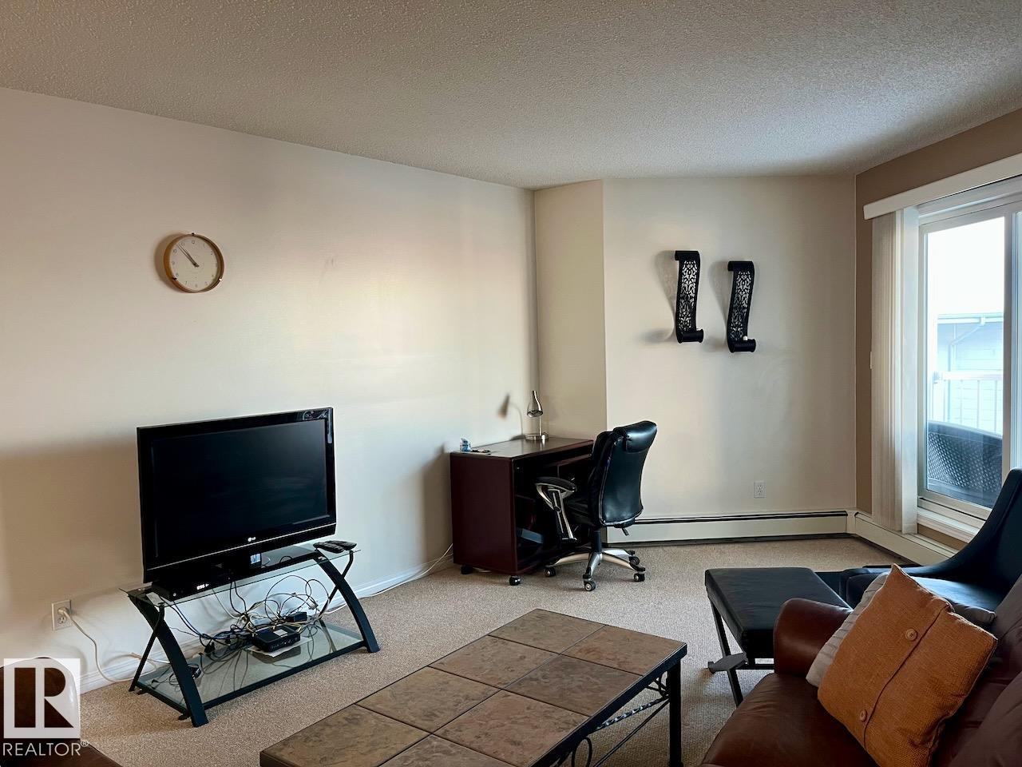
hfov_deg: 67.3
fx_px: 768
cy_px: 384
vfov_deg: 53.1
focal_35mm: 26
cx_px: 511
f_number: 1.6
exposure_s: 1/60
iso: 160
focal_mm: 5.1
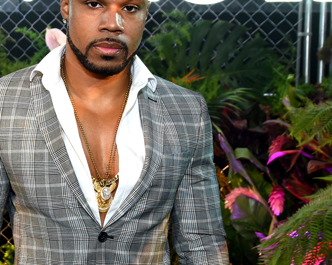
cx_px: 38
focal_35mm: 99
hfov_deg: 19.1
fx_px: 973
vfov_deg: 15.5
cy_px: 164
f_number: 5.6
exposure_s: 1/80
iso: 1250
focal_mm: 35
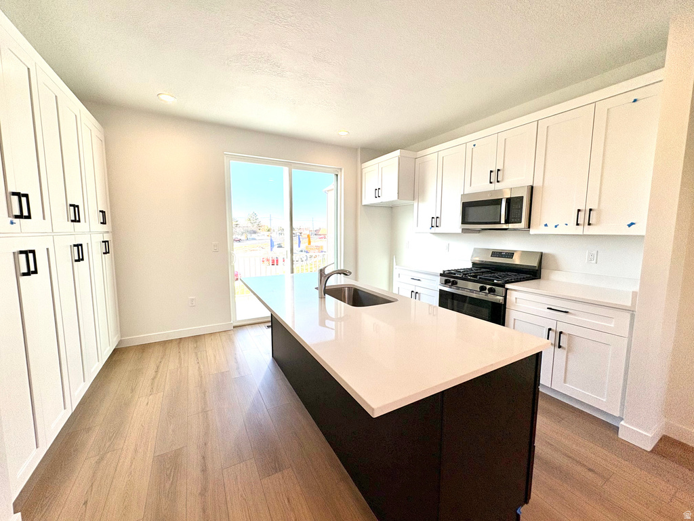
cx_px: 347
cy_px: 260
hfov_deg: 102.1
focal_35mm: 14
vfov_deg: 85.7
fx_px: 281
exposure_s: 1/498
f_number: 2.2
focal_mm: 2.22
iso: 64
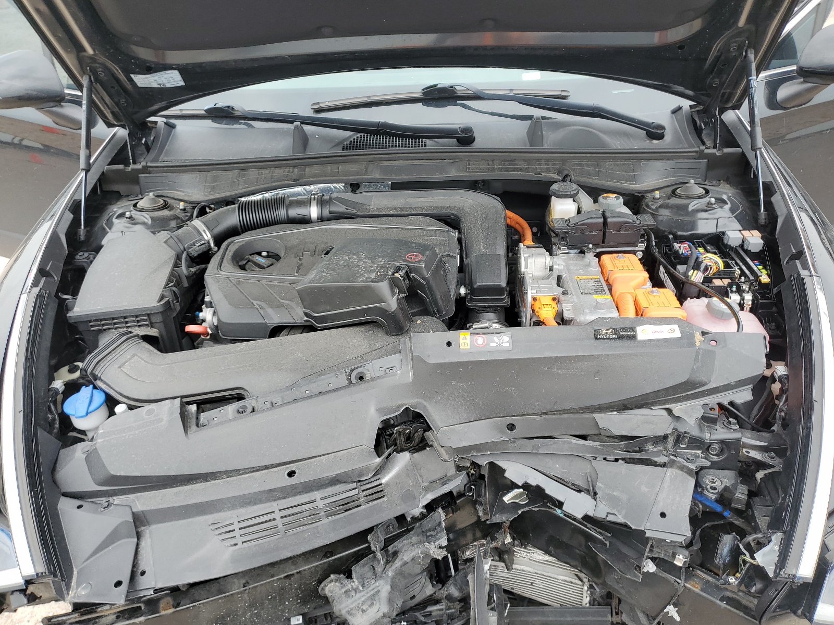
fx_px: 626
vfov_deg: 53.1
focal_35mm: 26
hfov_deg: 67.3
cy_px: 312
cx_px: 417
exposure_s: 1/526
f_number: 1.5
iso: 50
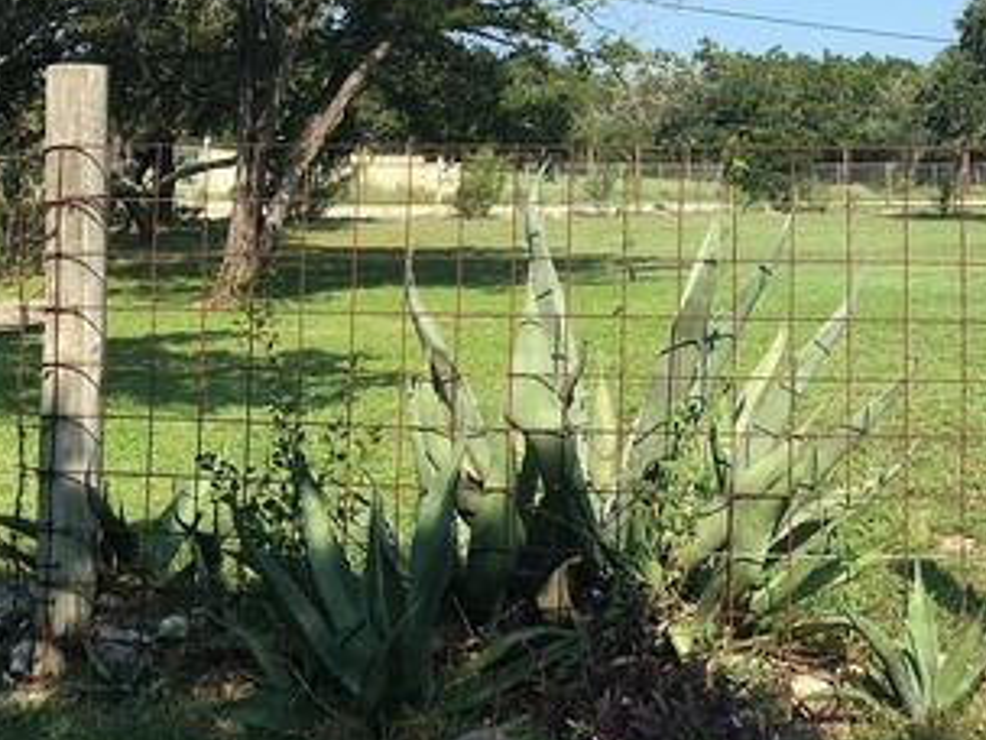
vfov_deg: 23.5
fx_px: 1738
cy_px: 104
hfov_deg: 30.8
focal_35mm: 61
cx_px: 808
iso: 25
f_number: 2.2
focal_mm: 4.15
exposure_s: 1/1054
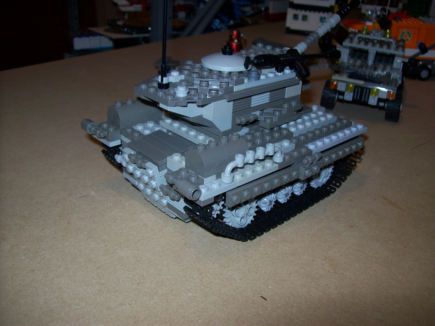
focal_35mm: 36
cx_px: 218
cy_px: 163
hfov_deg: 51.4
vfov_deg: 39.6
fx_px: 452
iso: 80
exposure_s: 1/64
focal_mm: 6
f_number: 2.7
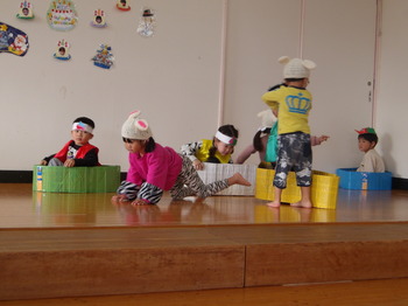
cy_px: 153
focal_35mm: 70
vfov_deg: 21.0
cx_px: 204
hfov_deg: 27.8
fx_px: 824
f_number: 4.9
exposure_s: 1/35
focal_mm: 12.5
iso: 192
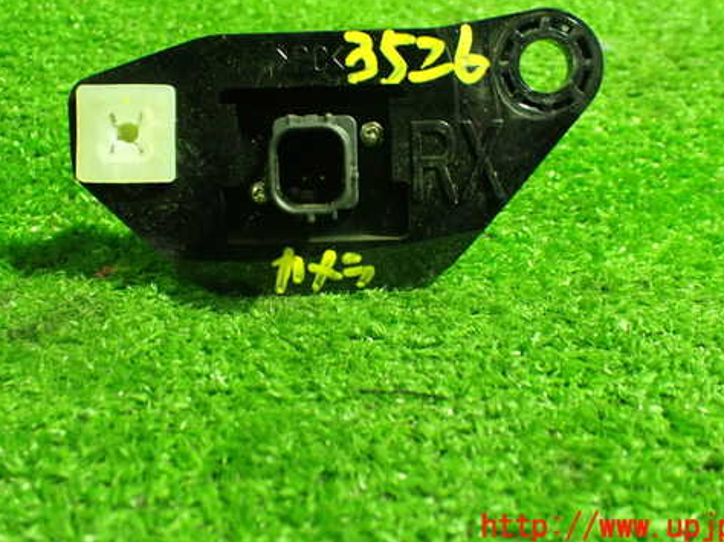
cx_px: 368
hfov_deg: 49.0
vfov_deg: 37.5
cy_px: 203
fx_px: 794
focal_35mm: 38
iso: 800
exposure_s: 1/40
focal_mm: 5.4
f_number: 2.3
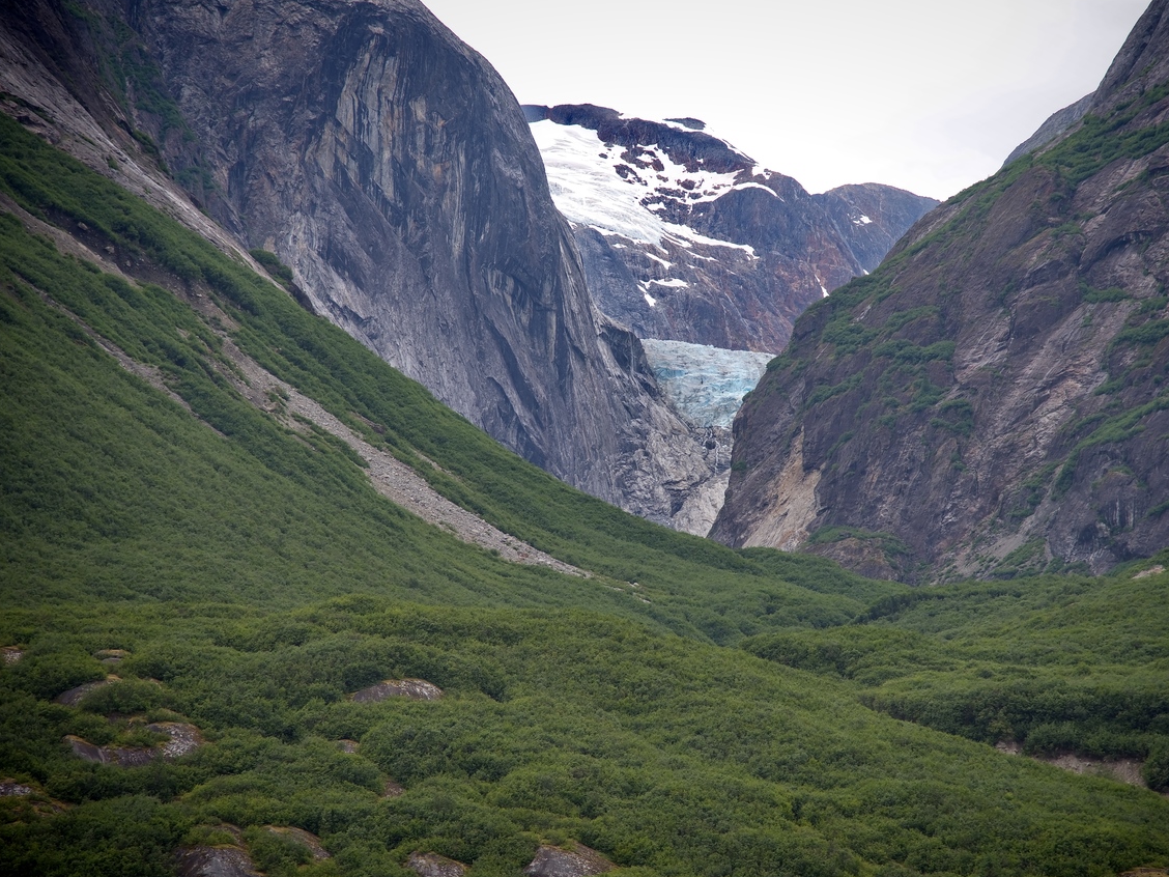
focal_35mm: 131
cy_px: 440
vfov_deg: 11.3
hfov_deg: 15.0
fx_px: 4424
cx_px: 656
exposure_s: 1/250
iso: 100
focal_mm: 120
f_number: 4.5
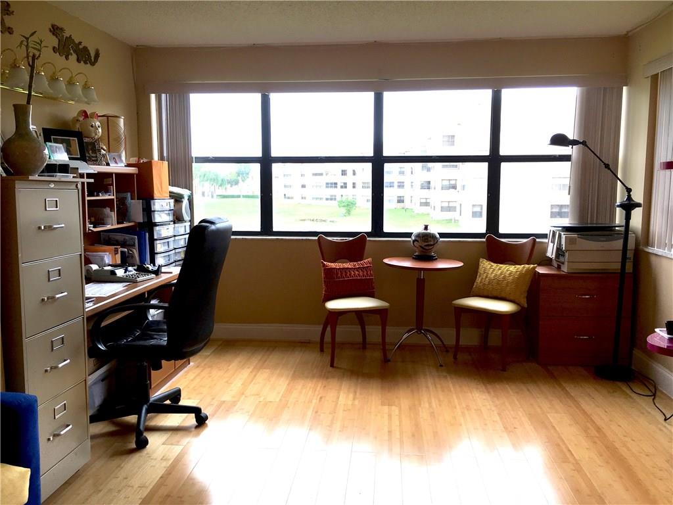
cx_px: 336
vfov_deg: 48.2
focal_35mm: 29
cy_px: 252
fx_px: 564
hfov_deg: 61.7
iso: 25
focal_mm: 4.15
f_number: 2.2
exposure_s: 1/60
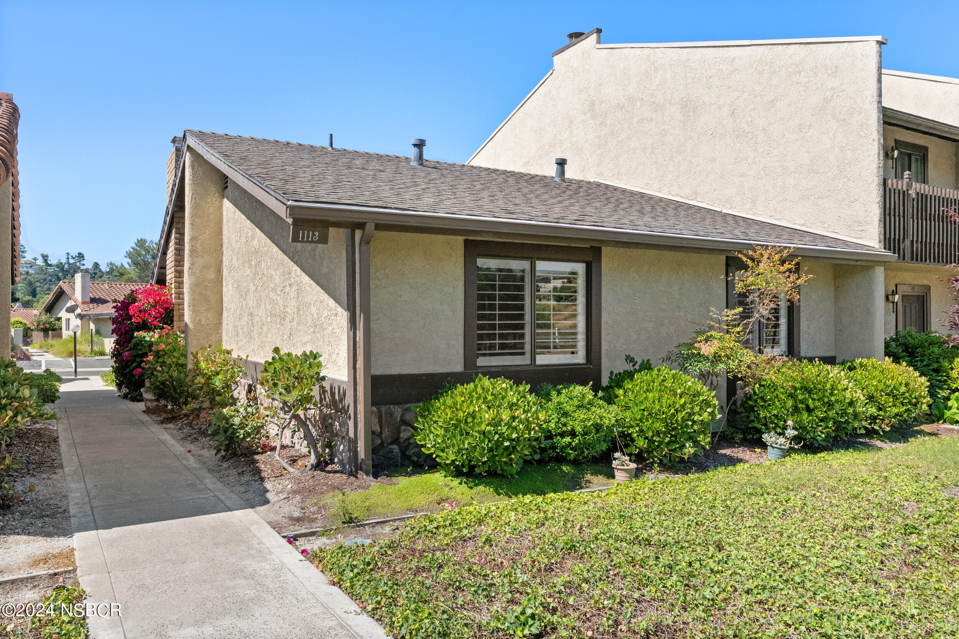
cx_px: 480
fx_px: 666
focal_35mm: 25
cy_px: 320
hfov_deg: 71.5
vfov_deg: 51.3
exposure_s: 1/1250
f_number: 8
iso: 2500
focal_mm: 25
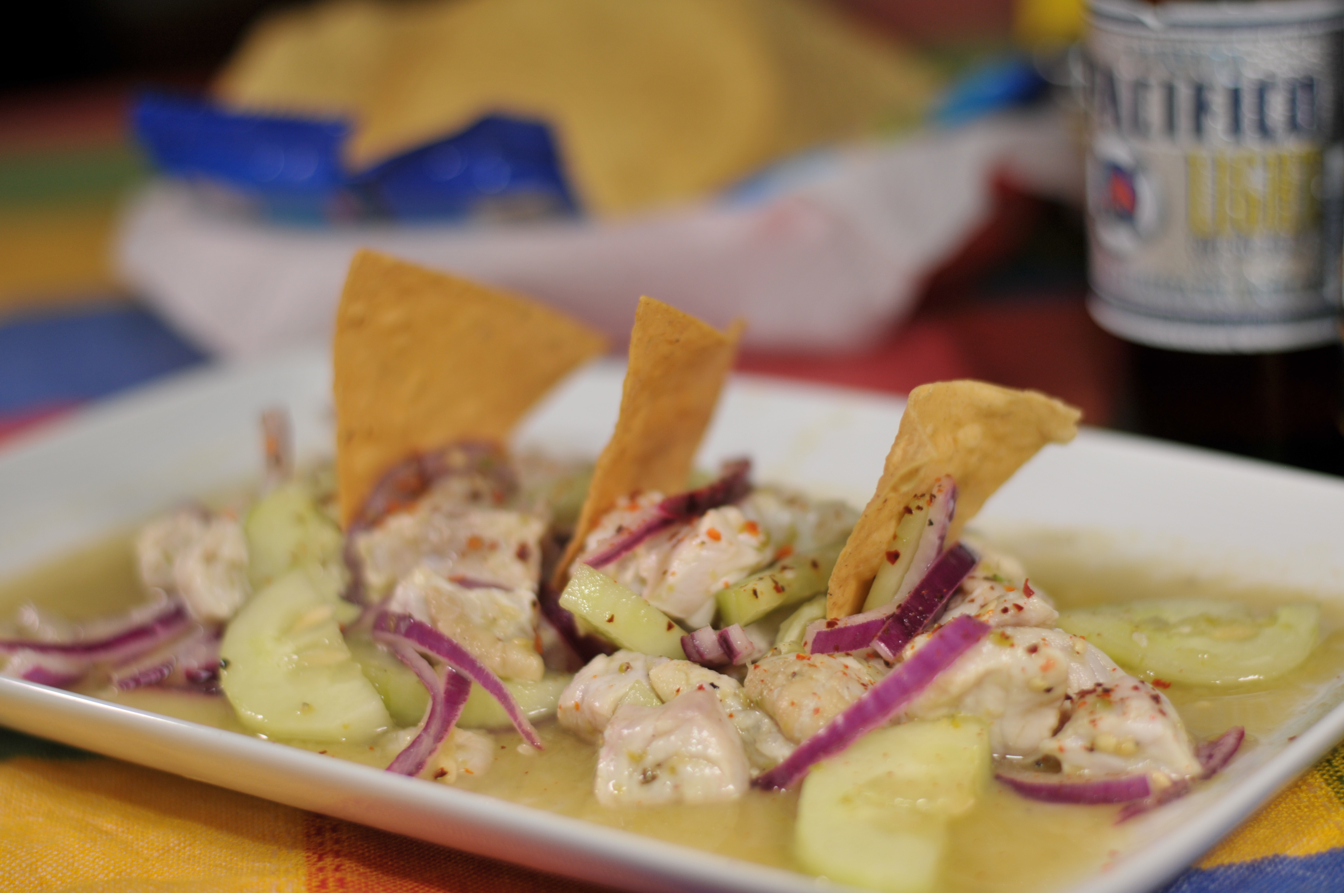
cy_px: 446
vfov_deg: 18.1
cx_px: 672
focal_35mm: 75
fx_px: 2797
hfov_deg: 27.0
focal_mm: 50
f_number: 2
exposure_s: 1/125
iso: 200
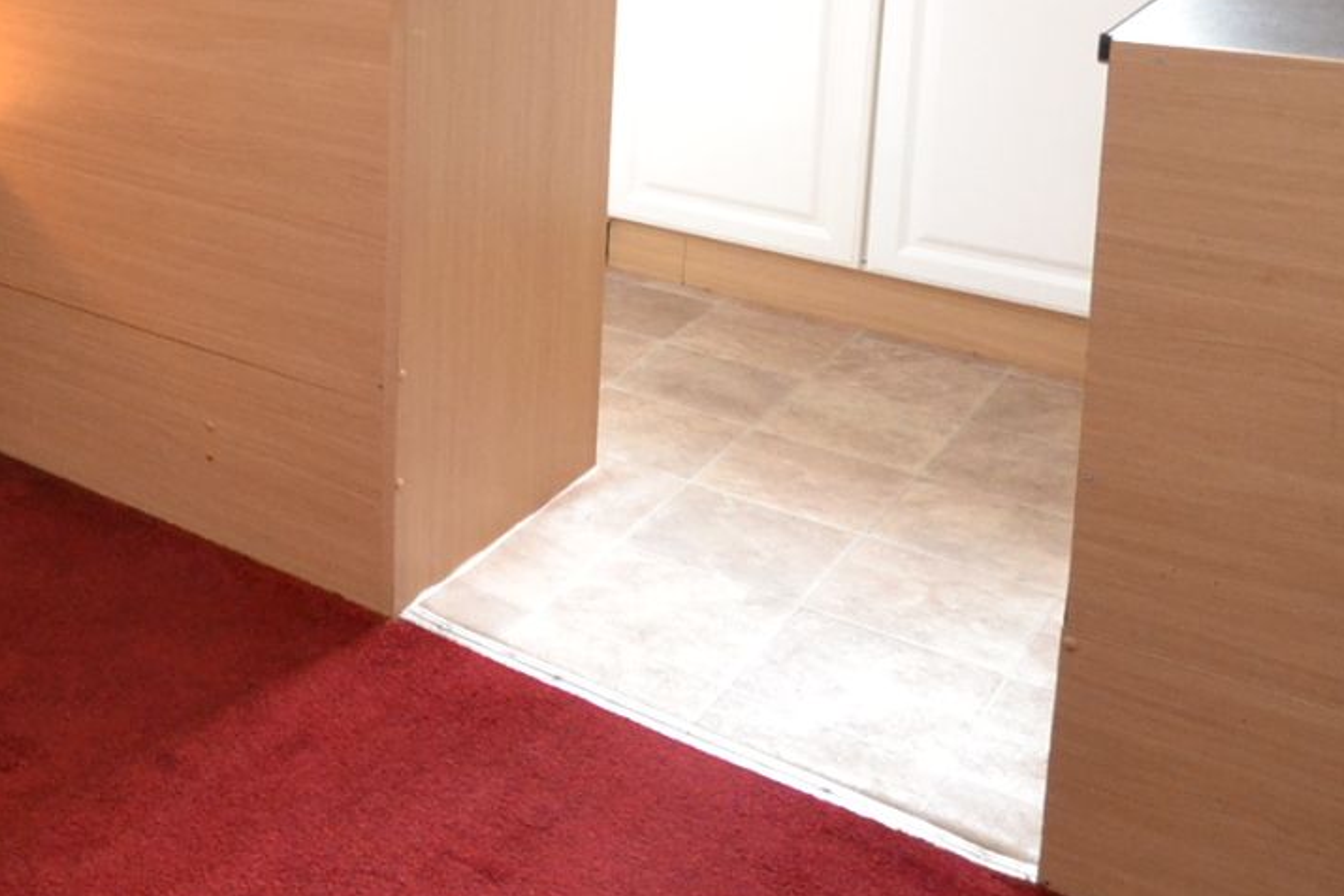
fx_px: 1605
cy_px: -29
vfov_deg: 28.9
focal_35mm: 43
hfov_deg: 40.3
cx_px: 24
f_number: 3.5
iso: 1800
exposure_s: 1/60
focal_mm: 10
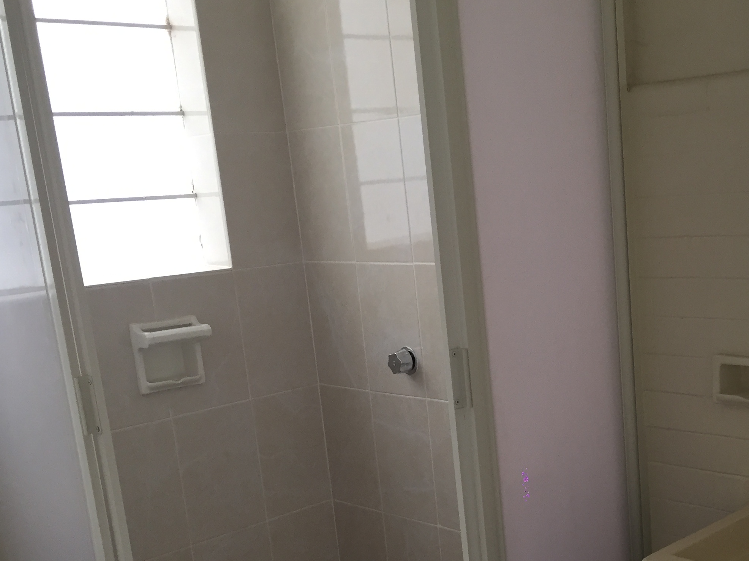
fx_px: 1039
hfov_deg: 39.0
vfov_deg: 29.7
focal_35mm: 48
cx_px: 522
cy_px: 431
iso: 80
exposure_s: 1/30
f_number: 2.2
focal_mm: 4.15
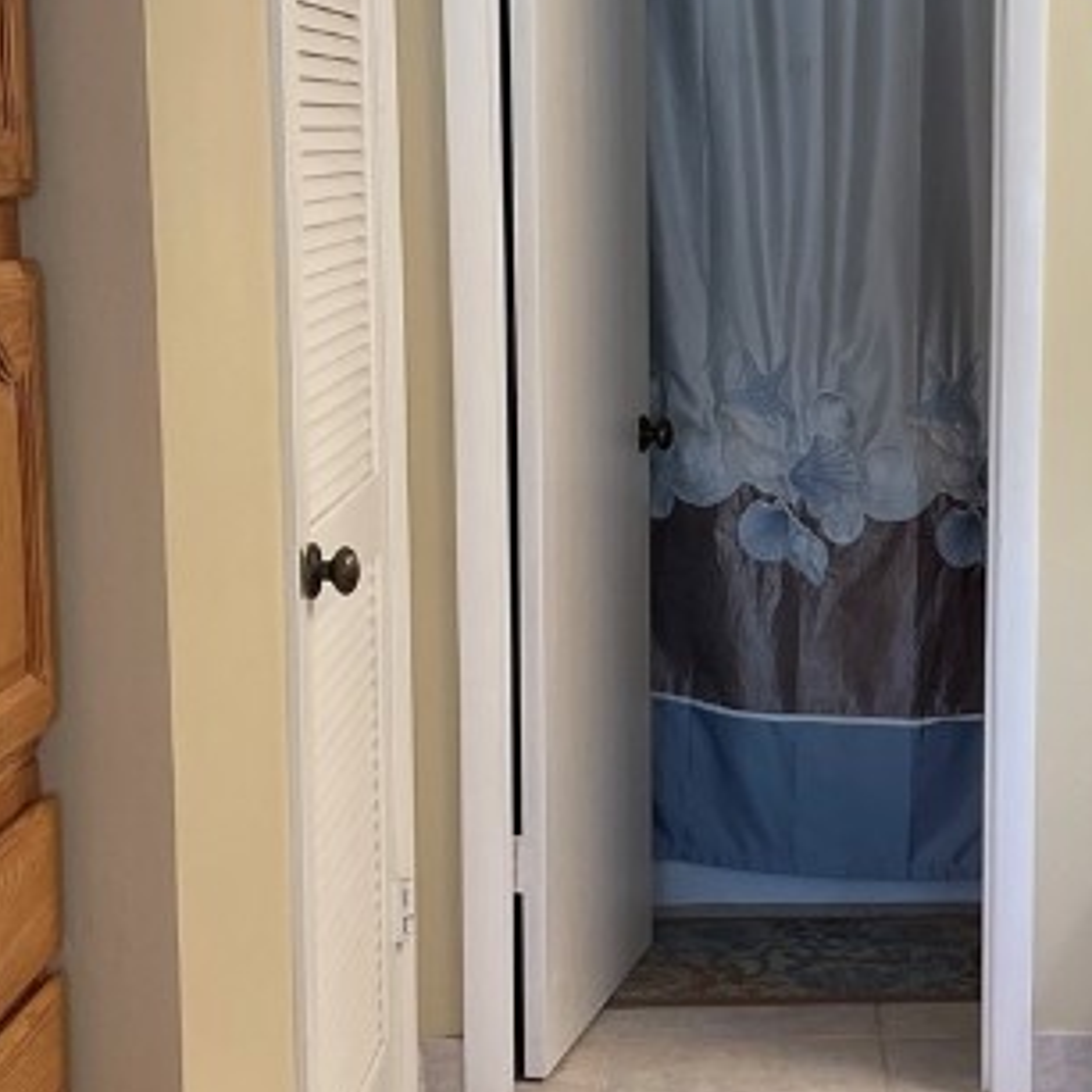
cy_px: 542
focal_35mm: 77
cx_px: 960
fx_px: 2748
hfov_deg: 22.0
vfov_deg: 22.5
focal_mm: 4.2
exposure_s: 1/120
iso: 125
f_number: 1.6
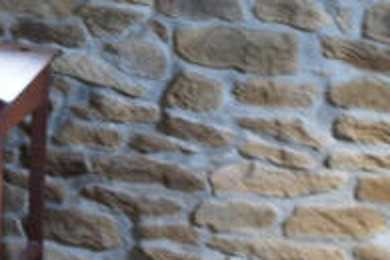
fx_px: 953
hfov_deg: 22.6
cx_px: 50
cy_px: 89
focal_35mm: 88
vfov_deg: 15.5
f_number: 4
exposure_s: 1/2.5
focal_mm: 24
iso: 200
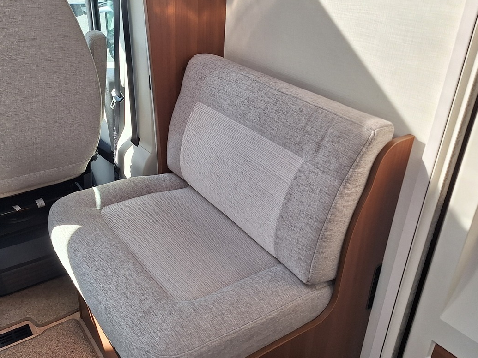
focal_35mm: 32
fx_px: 442
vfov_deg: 44.2
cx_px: 210
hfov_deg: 56.7
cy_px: 179
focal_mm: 5.54
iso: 40
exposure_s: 1/339
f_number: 1.8
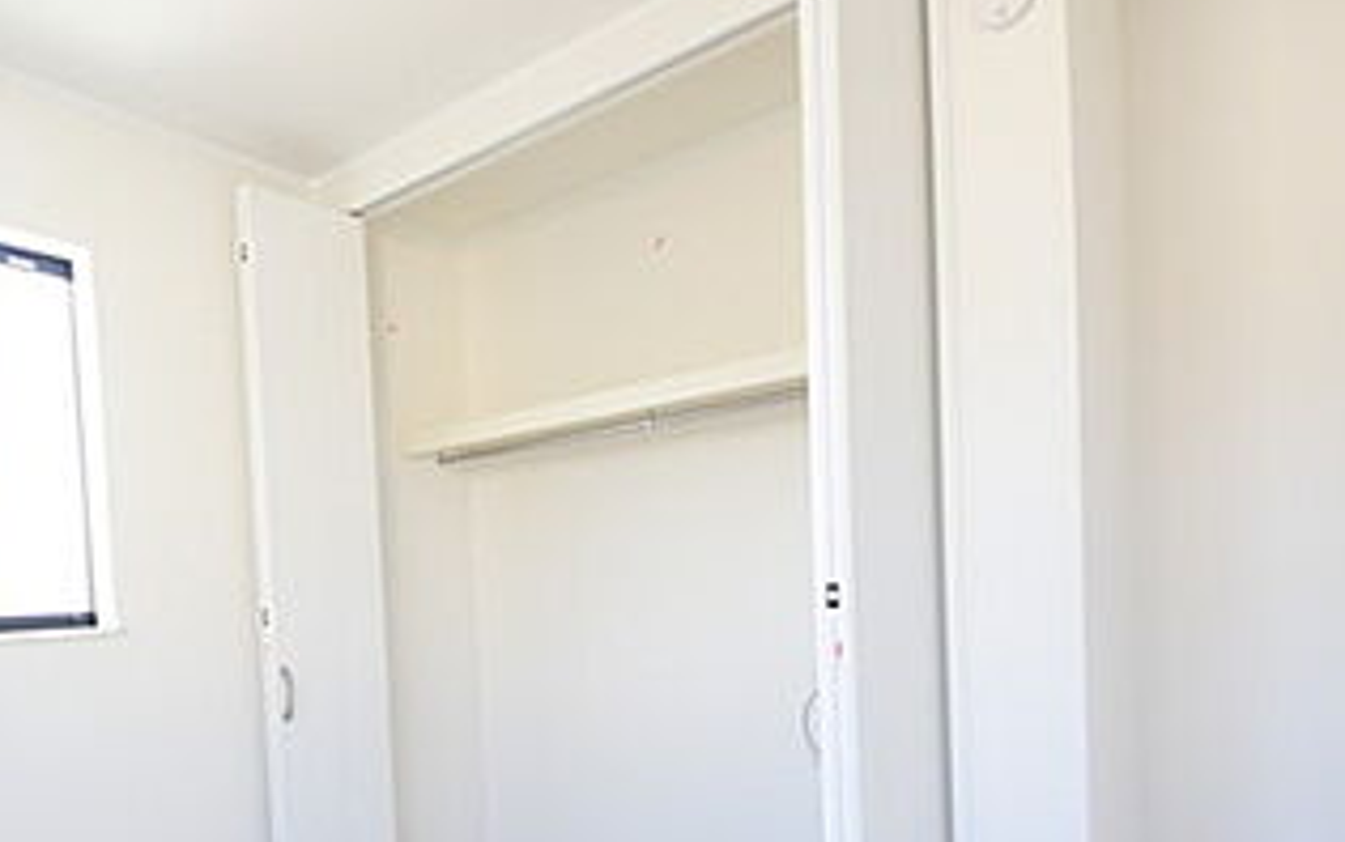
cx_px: 392
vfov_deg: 48.9
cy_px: 642
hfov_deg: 71.3
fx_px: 880
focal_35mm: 24
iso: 560
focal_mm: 8
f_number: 4.5
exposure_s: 1/60
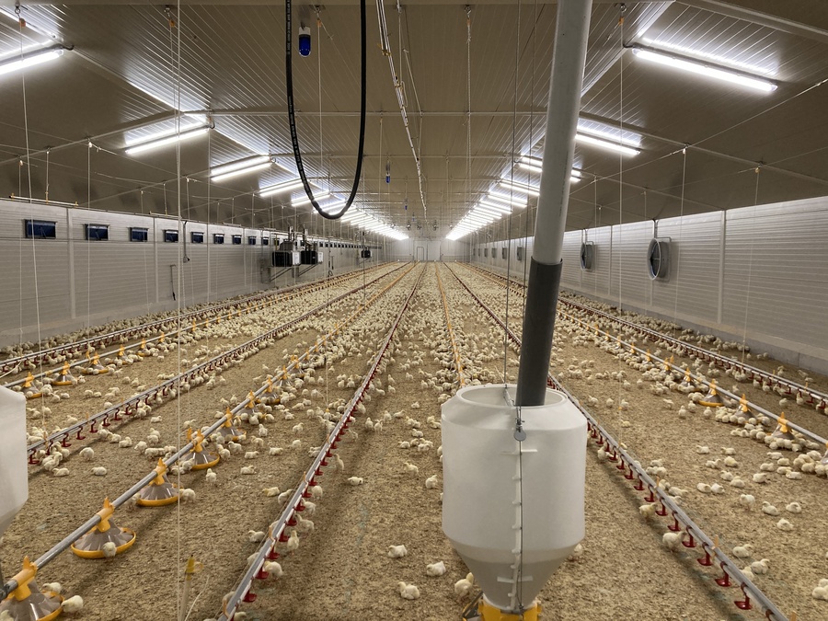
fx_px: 670
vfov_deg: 49.7
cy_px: 310
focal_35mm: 28
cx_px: 414
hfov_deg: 63.4
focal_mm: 3.99
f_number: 1.8
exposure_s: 1/50
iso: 125
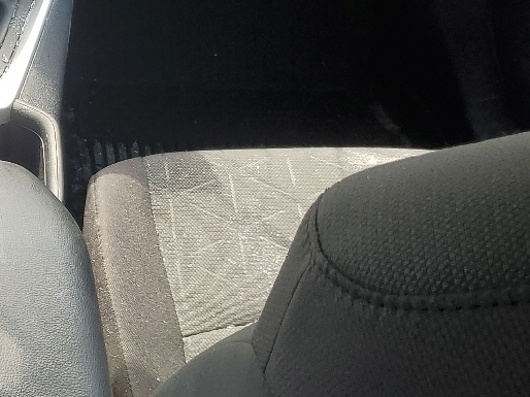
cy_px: 74
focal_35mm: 81
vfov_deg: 18.0
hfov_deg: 22.4
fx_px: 1240
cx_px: -89
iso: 50
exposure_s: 1/345
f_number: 1.5
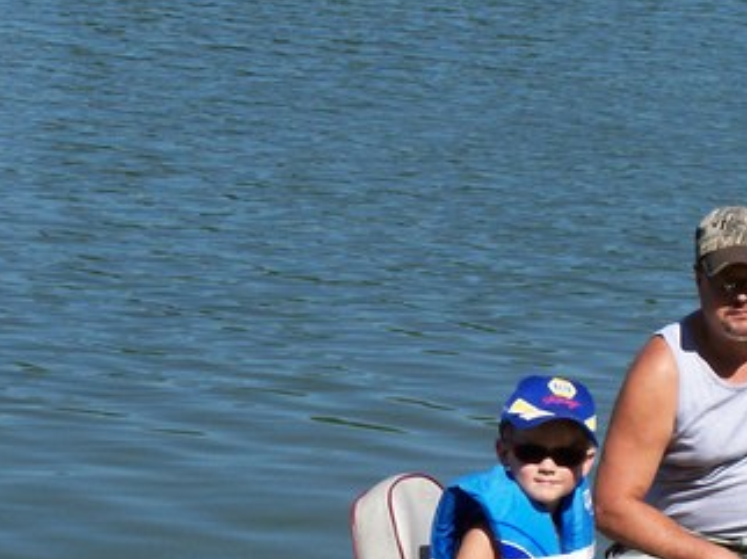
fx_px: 4377
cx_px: 571
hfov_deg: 9.7
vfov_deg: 7.3
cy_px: 503
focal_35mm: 203
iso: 80
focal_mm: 16.8
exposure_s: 1/636
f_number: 4.6
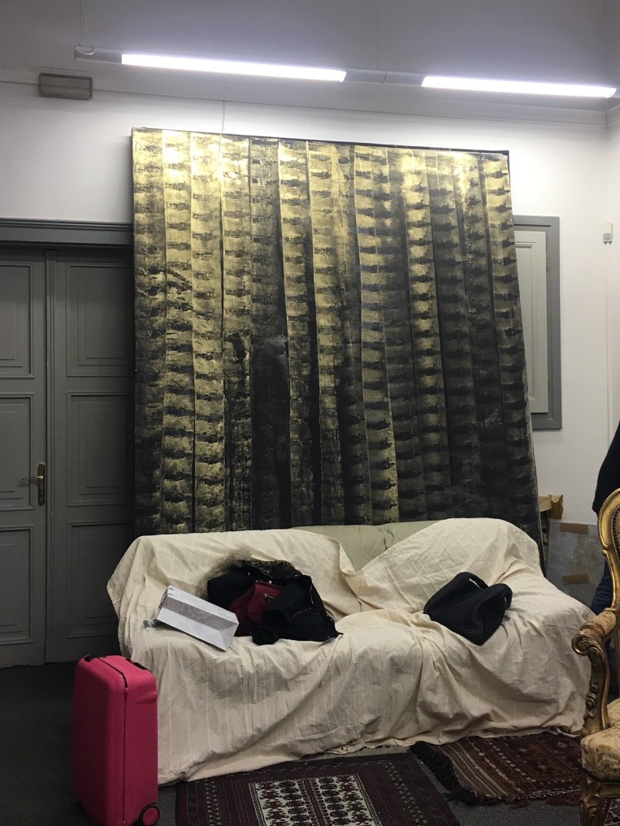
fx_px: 907
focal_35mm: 38
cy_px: 386
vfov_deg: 48.9
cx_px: 323
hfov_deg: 37.7
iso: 32
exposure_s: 1/33
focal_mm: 4.15
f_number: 2.2
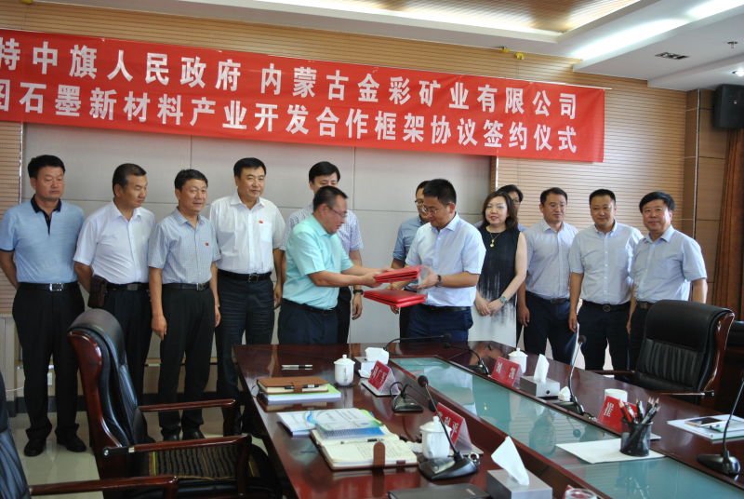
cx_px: 372
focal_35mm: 34
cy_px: 250
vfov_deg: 38.5
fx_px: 714
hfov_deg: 55.0
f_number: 3.8
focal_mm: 23
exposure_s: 1/30
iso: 250
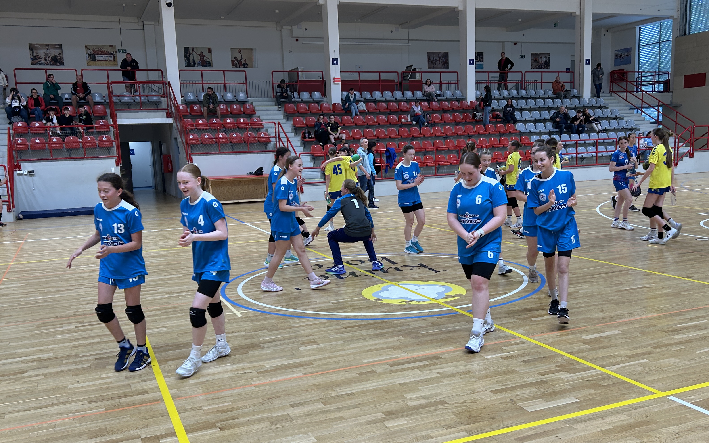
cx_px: 365
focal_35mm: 35
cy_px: 252
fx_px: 676
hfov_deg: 55.3
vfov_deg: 36.2
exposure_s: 1/121
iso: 50
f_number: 1.5
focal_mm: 5.7
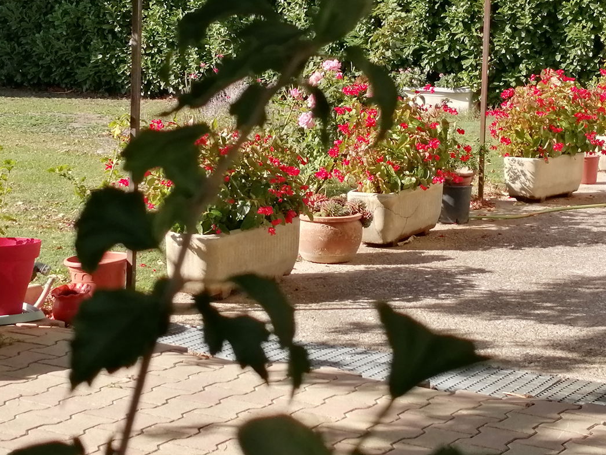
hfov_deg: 25.0
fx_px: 1366
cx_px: 329
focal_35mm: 78
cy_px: 146
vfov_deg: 18.8
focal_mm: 3.62
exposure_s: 1/866
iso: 50
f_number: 1.8
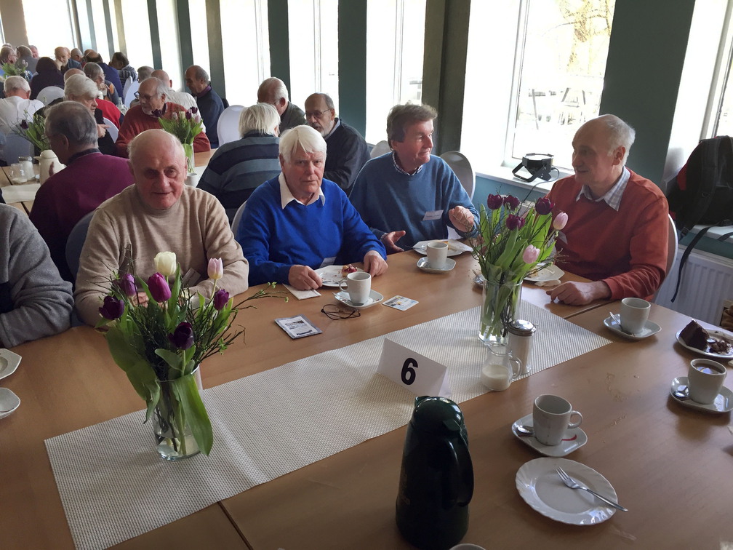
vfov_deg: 48.2
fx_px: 614
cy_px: 275
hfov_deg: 61.7
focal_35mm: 29
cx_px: 366
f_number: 2.2
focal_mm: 4.15
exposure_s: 1/33
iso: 100
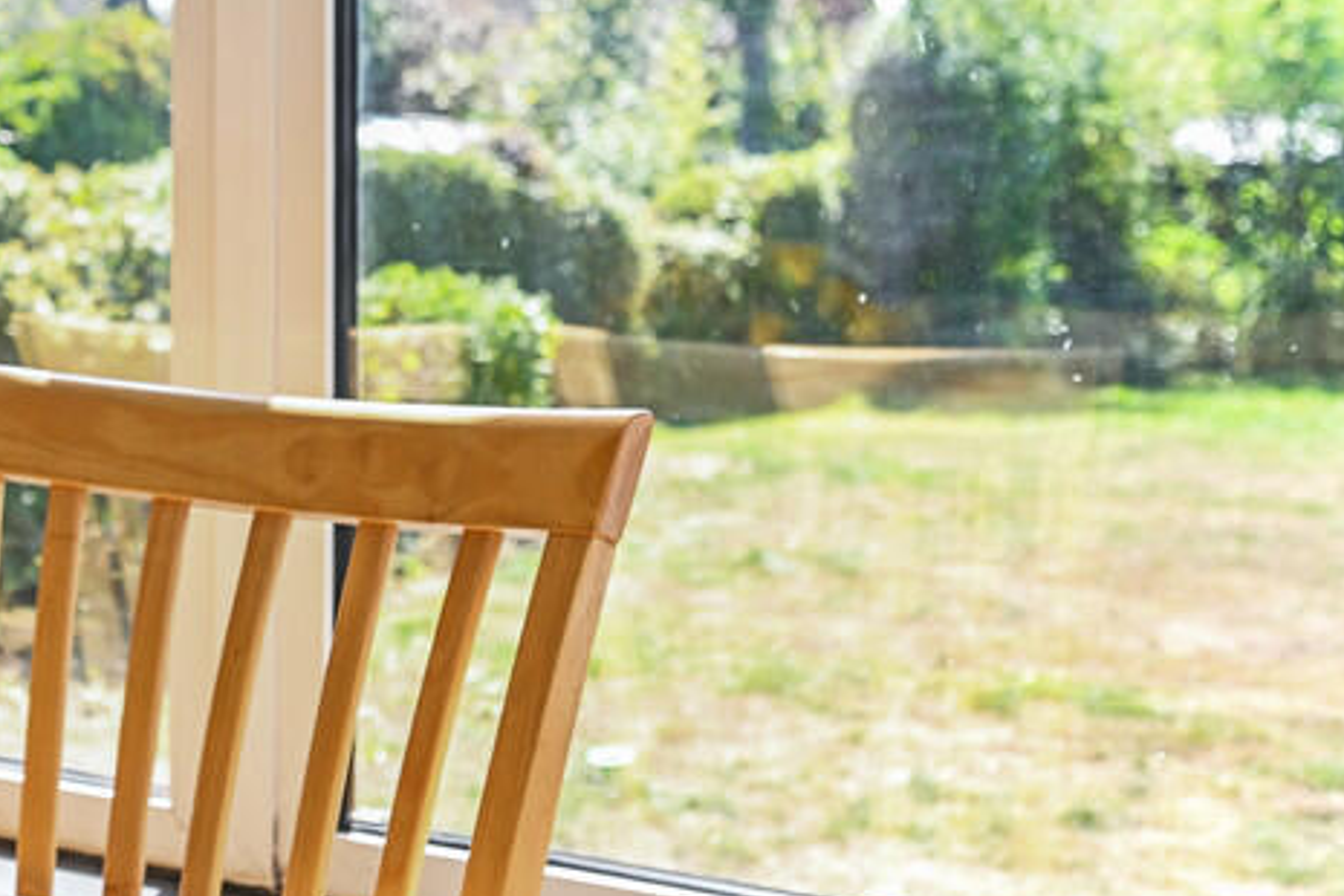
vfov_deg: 20.5
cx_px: -61
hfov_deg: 28.3
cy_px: 236
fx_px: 2464
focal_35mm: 66
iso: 100
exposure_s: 1/60
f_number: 4
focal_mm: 30
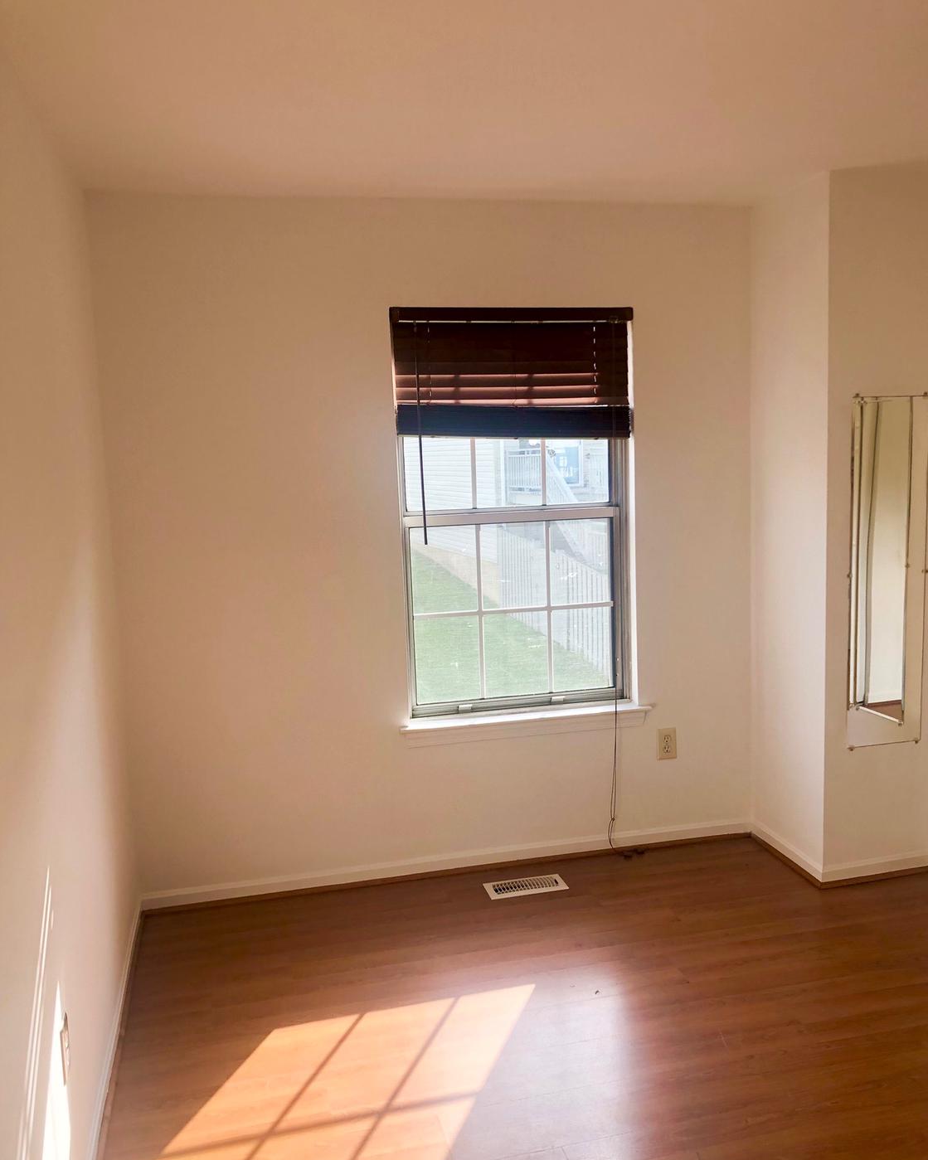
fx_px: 1030
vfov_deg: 58.7
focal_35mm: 30
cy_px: 609
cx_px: 477
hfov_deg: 48.5
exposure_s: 1/141
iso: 20
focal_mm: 4
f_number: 1.8
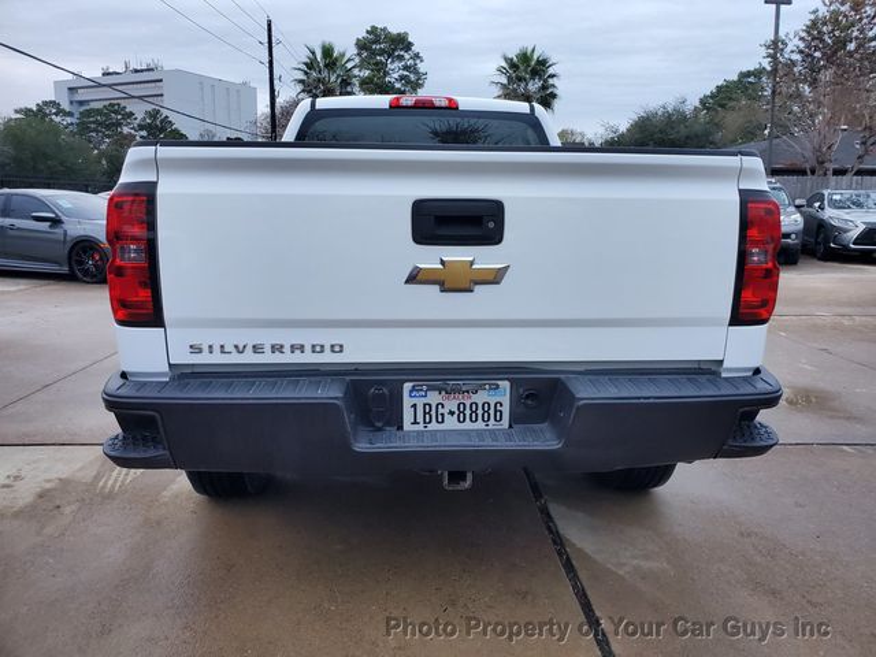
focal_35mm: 26
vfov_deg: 53.1
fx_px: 658
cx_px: 438
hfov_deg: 67.3
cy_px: 328
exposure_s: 1/120
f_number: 2.4
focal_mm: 4.3
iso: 200
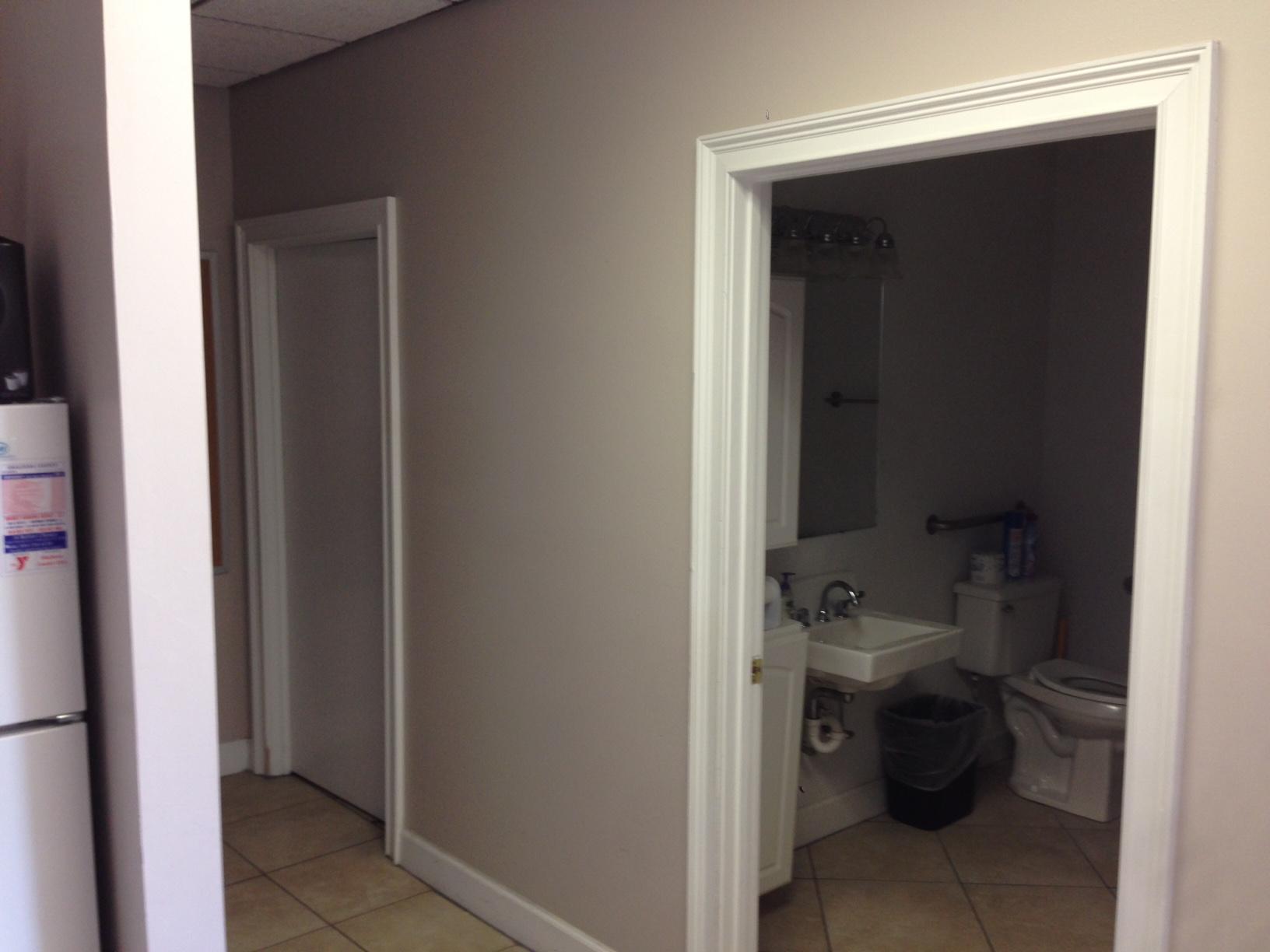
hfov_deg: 55.4
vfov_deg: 42.9
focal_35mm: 33
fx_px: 1211
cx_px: 635
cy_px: 476
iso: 64
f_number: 2.4
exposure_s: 1/20
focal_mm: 4.12
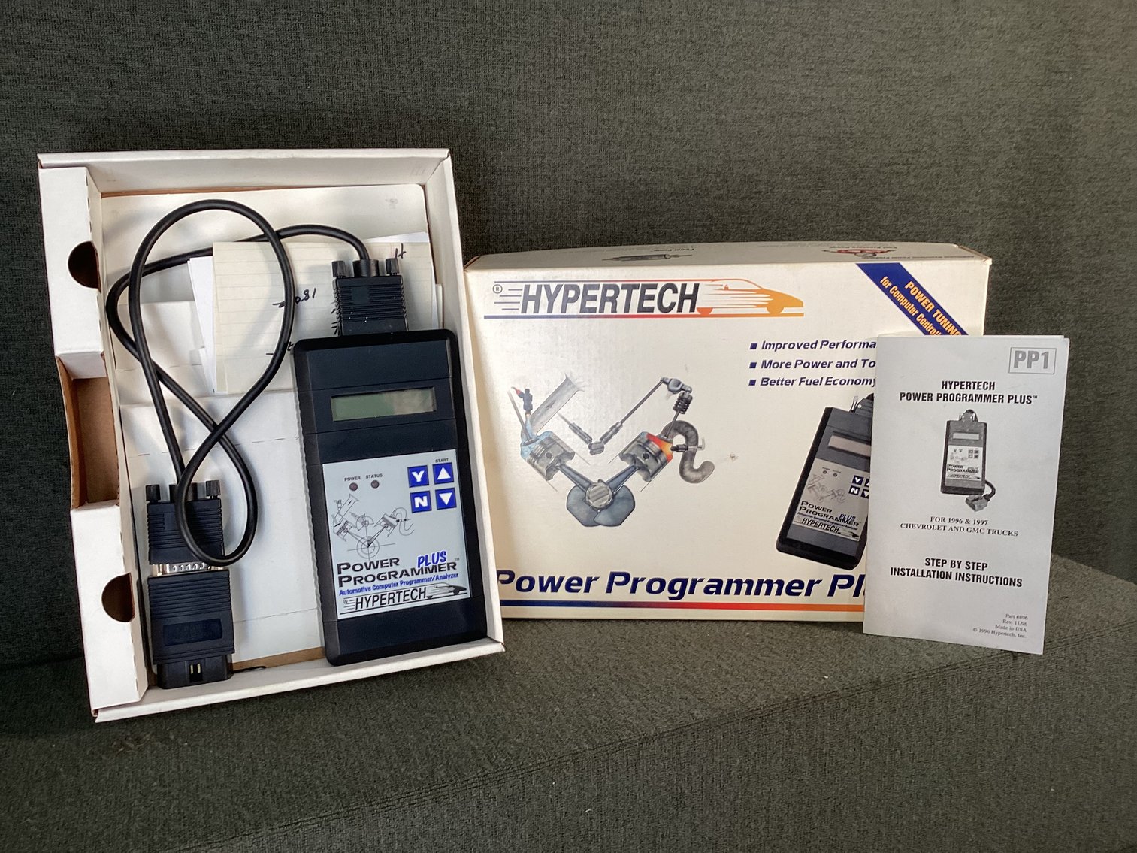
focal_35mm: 31
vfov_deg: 45.4
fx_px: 1018
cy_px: 426
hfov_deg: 58.3
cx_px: 568
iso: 50
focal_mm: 3.3
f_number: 2.4
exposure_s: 1/60
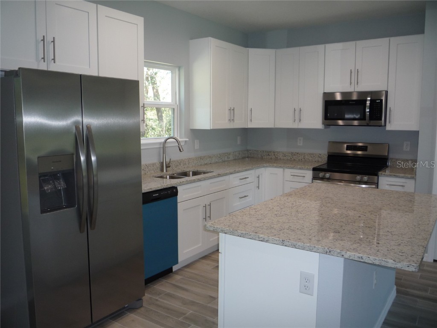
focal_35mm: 30
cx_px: 218
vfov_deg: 46.8
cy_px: 164
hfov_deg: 60.0
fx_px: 379
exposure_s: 1/30
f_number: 3.3
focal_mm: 5.2
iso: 100
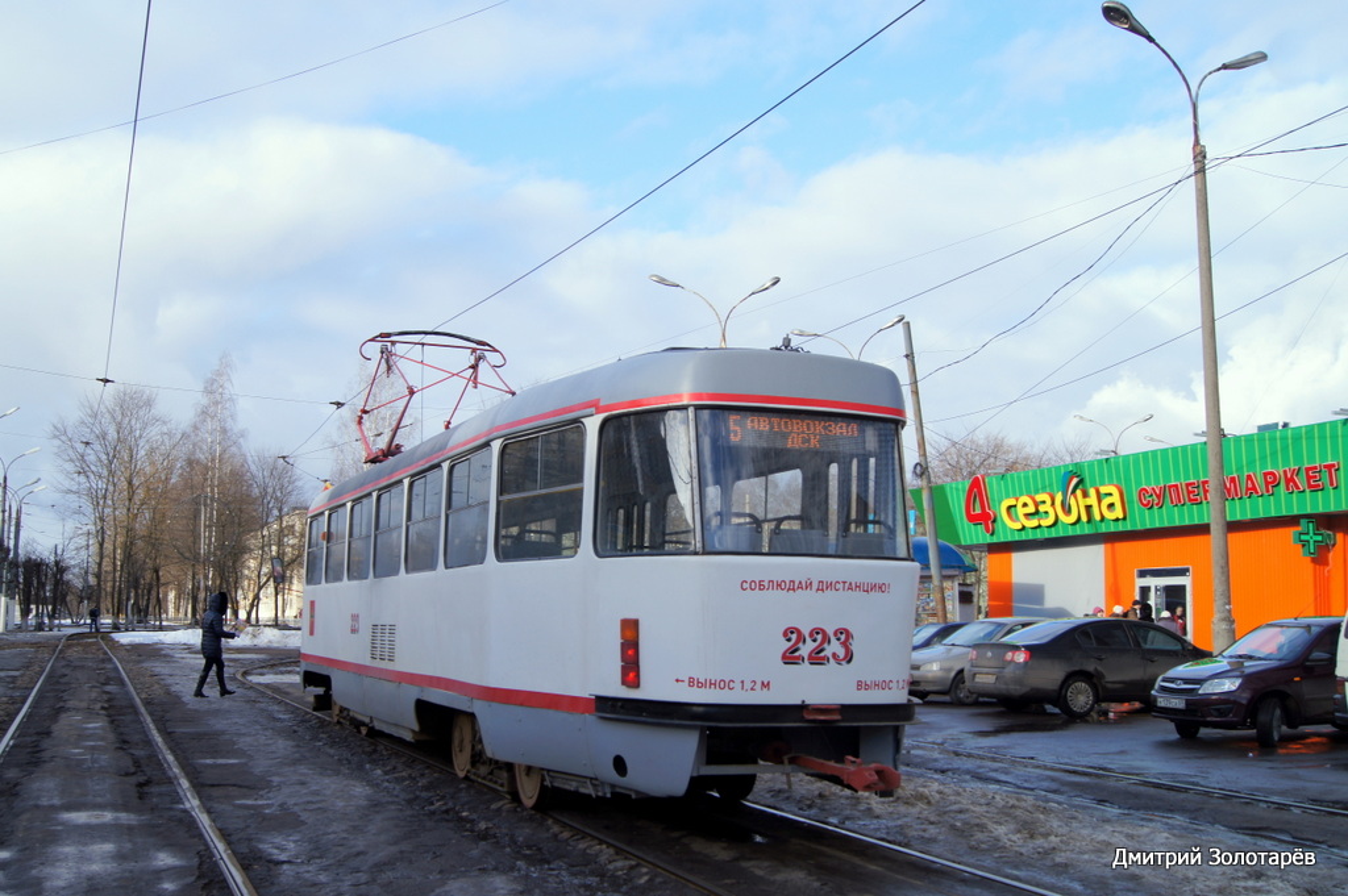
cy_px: 448
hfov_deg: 53.2
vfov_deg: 36.8
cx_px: 674
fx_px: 1347
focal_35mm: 36
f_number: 8
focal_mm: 24
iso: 100
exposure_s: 1/60
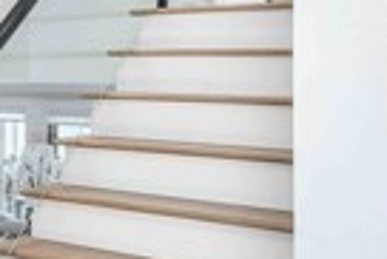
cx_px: -390
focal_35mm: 66
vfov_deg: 20.5
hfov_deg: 18.8
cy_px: 75
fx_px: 710
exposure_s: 1/4
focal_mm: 14
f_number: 9
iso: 200
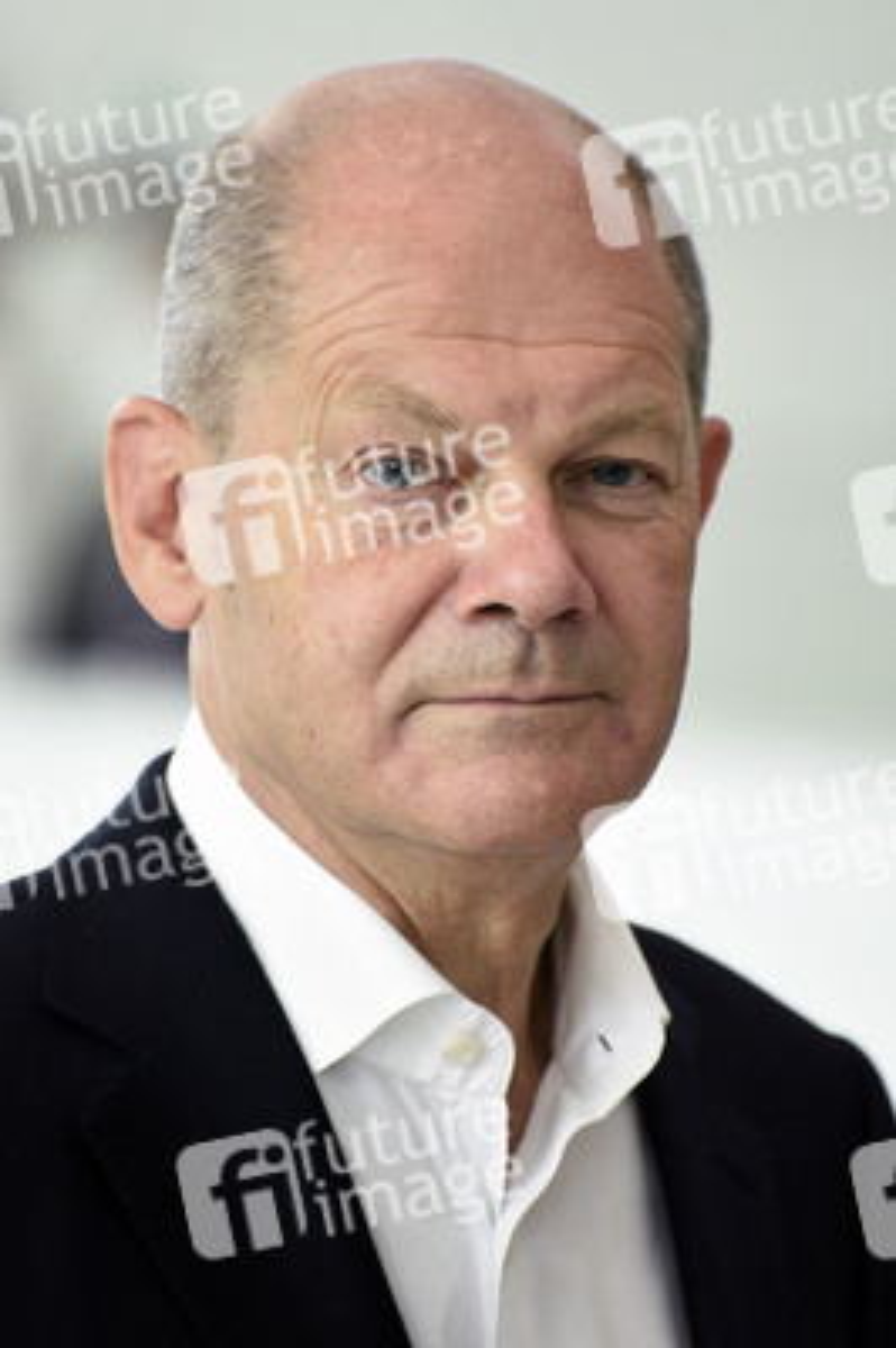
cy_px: 674
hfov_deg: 4.6
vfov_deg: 6.9
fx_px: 11219
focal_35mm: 300
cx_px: 448
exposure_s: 1/320
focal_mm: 300
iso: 3200
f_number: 5.6
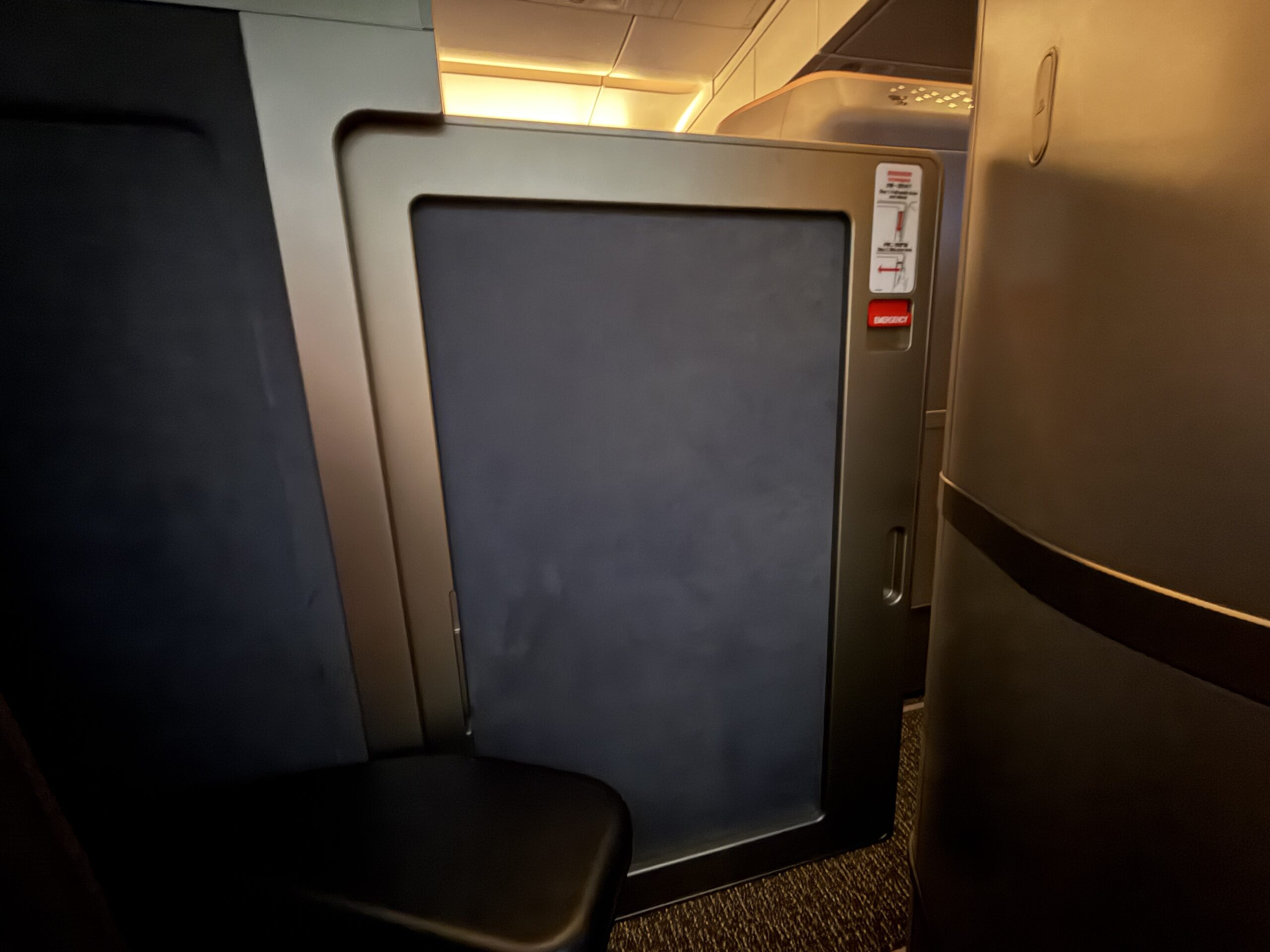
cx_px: 635
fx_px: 514
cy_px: 476
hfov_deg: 102.1
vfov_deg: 85.7
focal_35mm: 14
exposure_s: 1/7
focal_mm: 2.22
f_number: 2.2
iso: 2500
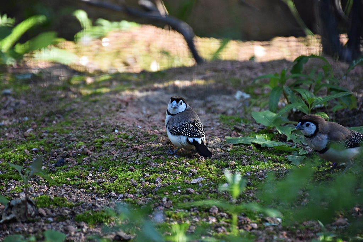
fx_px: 2118
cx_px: 182
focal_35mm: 210
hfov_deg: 9.8
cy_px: 121
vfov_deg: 6.5
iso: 800
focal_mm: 140
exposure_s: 1/200
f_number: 5.6
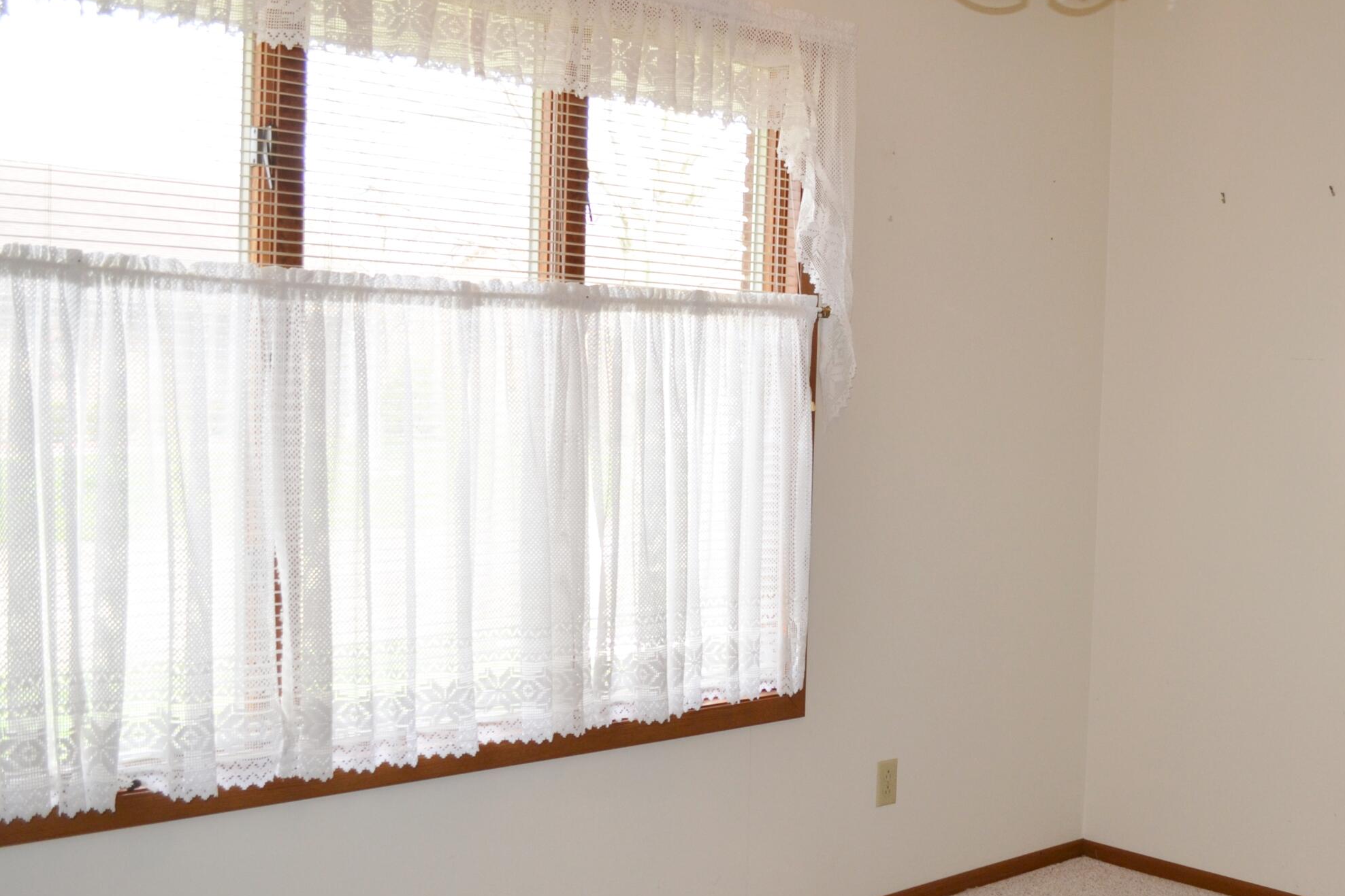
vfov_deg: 32.6
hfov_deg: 46.6
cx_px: 901
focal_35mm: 41
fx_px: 1532
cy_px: 491
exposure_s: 1/125
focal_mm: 18
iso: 220
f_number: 4
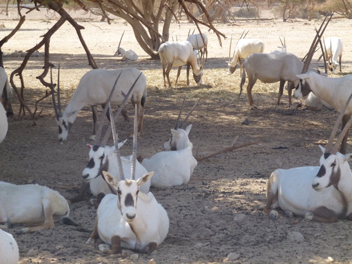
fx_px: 1149
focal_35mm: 113
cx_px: 176
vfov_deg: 13.1
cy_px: 132
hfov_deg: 17.4
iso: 100
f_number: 5.1
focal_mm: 20.2
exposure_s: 1/250
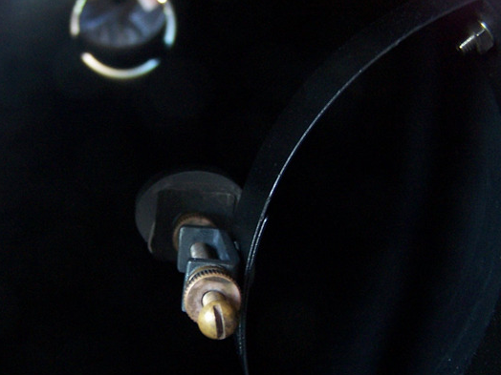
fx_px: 839
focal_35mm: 58
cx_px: 180
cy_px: 224
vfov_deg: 25.2
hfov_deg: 33.0
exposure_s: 1/8
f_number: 2.8
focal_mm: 6.3
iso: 140
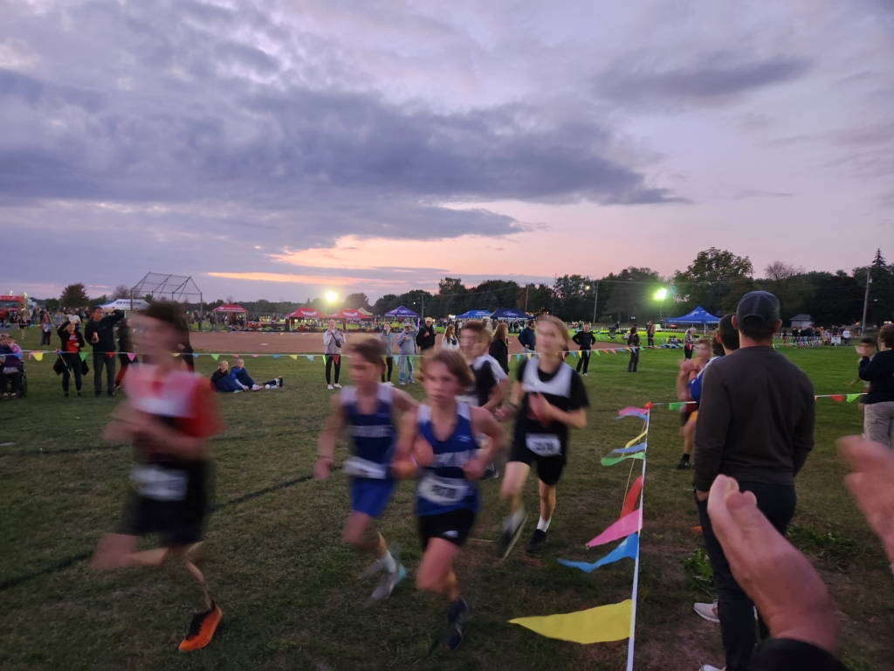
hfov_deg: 73.9
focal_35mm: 23
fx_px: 594
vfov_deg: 58.9
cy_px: 336
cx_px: 447
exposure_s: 1/30
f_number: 1.8
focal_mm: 5.4
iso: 500
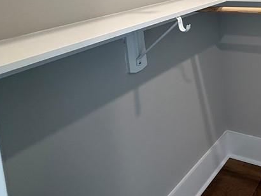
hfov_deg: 41.6
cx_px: 288
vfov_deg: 35.0
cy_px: -19
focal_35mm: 35
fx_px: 264
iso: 200
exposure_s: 1/60
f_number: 2.2
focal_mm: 2.22
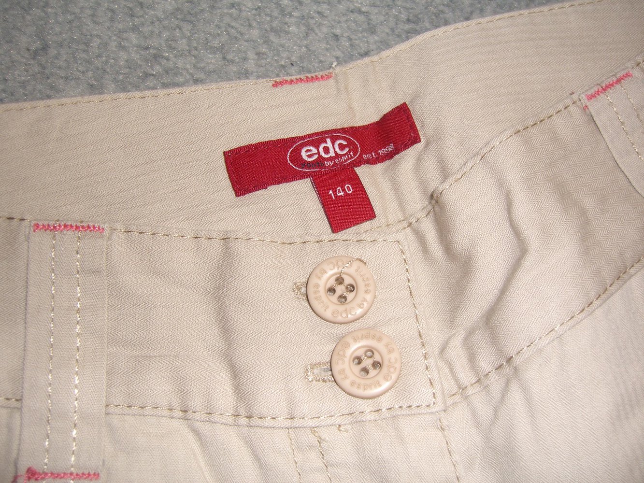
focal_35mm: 38
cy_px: 242
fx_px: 707
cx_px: 322
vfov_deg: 37.7
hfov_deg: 49.0
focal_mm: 7.9
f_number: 2.8
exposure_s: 1/60
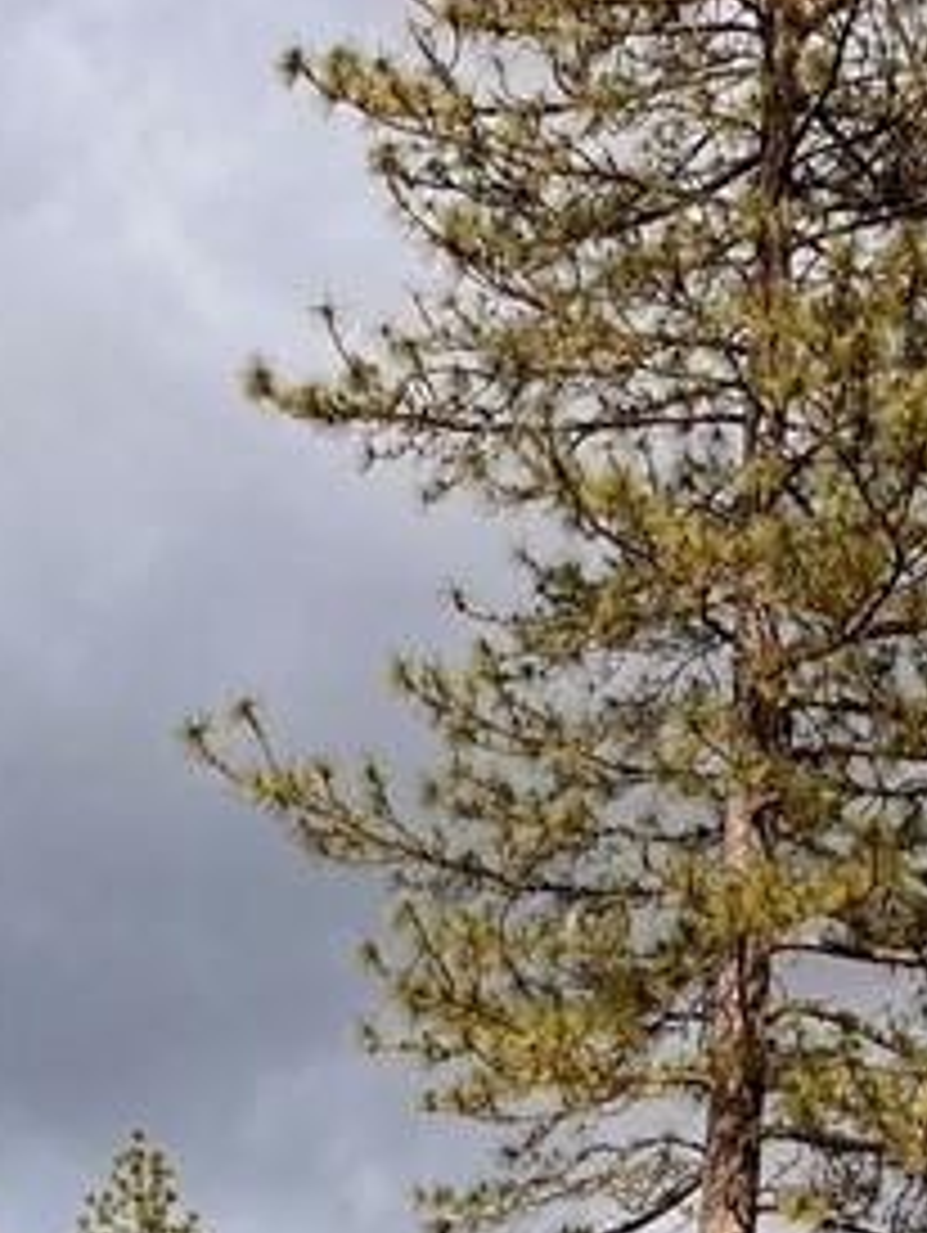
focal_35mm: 97
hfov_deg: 15.0
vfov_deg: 16.9
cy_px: 2182
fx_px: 3458
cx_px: 904
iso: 50
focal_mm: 5.7
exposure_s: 1/3257
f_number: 1.5
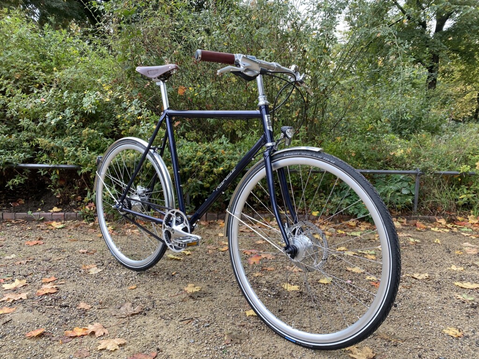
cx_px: 240
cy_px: 180
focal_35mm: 26
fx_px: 360
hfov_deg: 67.3
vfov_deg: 53.1
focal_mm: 4.25
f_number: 1.8
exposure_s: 1/122
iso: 50
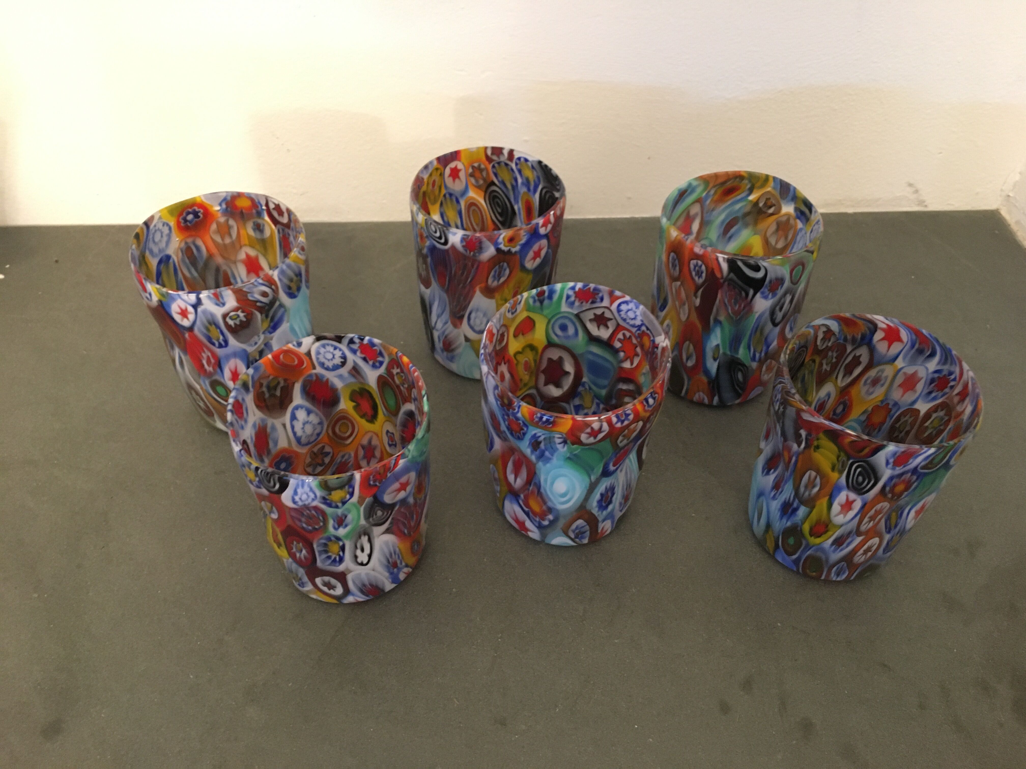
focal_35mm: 29
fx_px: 860
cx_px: 513
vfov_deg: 48.2
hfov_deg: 61.7
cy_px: 384
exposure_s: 1/17
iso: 400
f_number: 2.2
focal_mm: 4.15
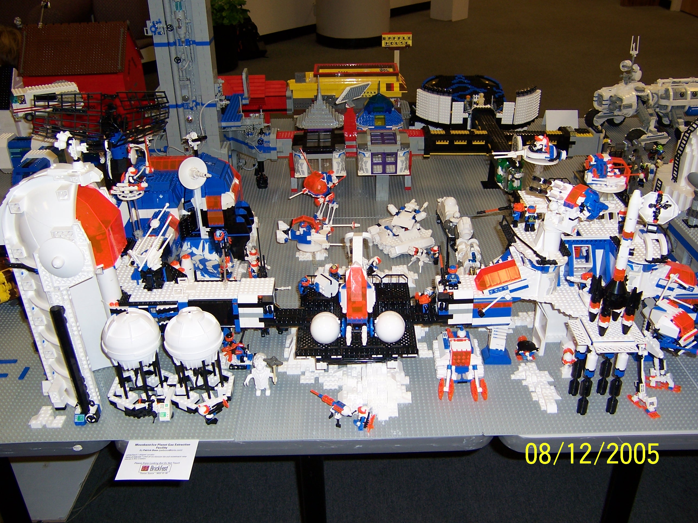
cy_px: 262
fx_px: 665
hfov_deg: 55.4
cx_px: 349
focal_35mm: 33
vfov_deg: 42.9
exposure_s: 1/60
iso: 80
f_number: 2.8
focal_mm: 5.5
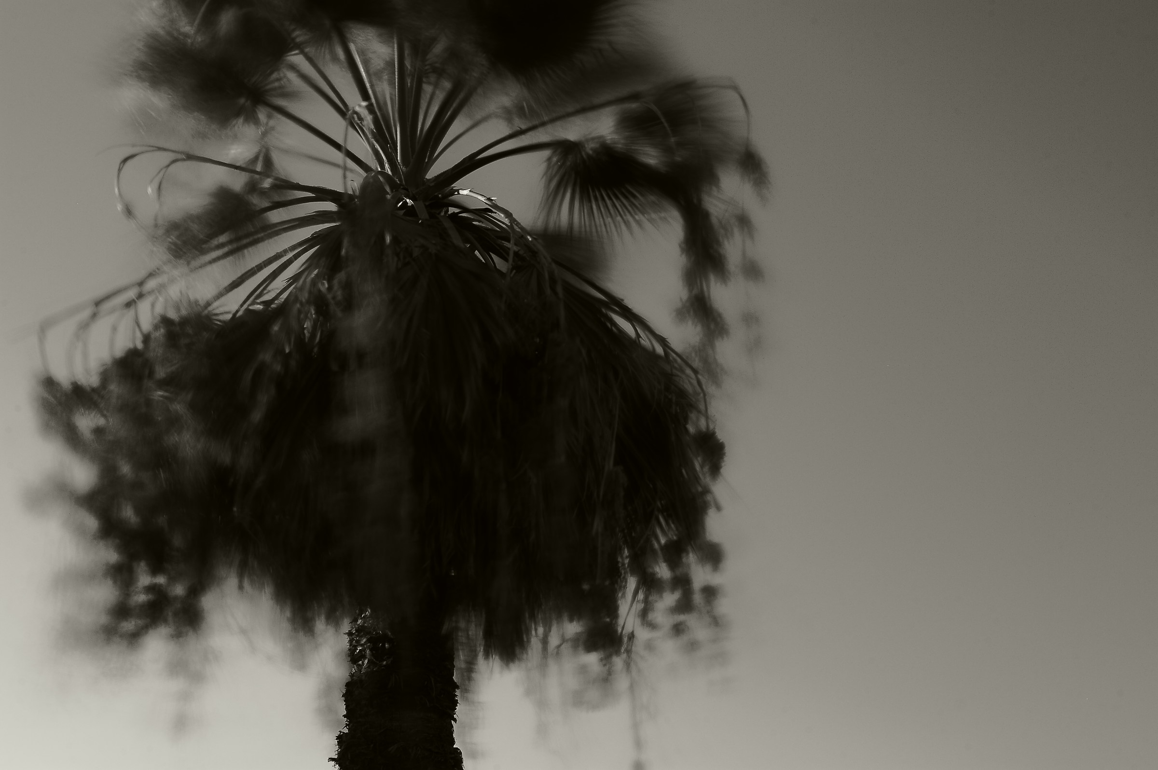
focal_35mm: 48
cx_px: 579
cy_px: 385
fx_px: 1543
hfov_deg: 41.1
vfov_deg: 28.0
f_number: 10
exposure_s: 25
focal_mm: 48
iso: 100
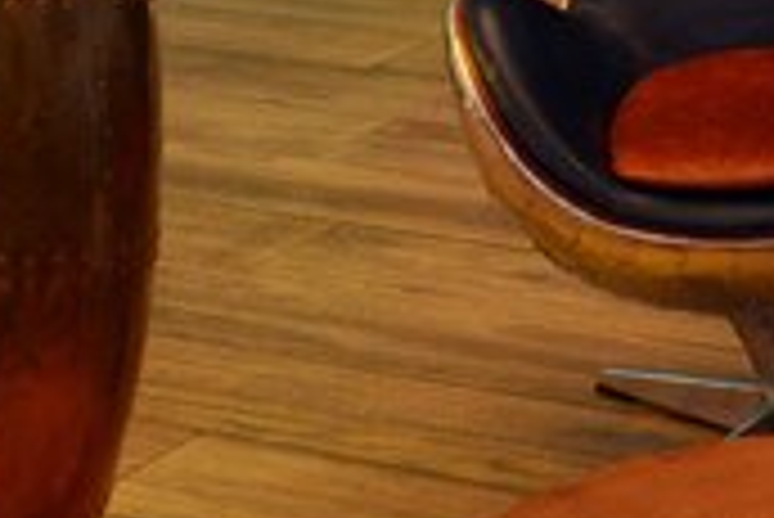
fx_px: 2797
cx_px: 1156
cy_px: -446
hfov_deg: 14.7
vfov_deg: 9.9
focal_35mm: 130
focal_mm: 28
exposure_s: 1/80
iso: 400
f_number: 3.5
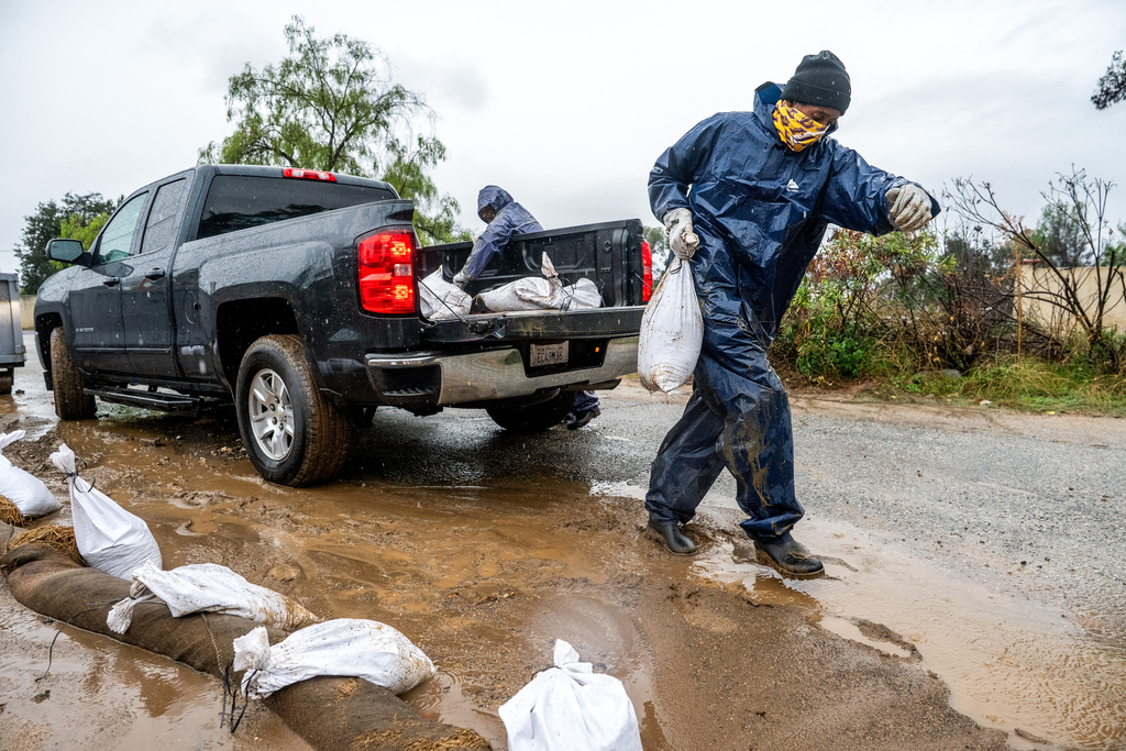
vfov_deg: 53.1
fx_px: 751
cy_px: 376
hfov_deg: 73.7
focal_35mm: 24
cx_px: 563
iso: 3200
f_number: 4.8
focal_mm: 24
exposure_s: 1/1000
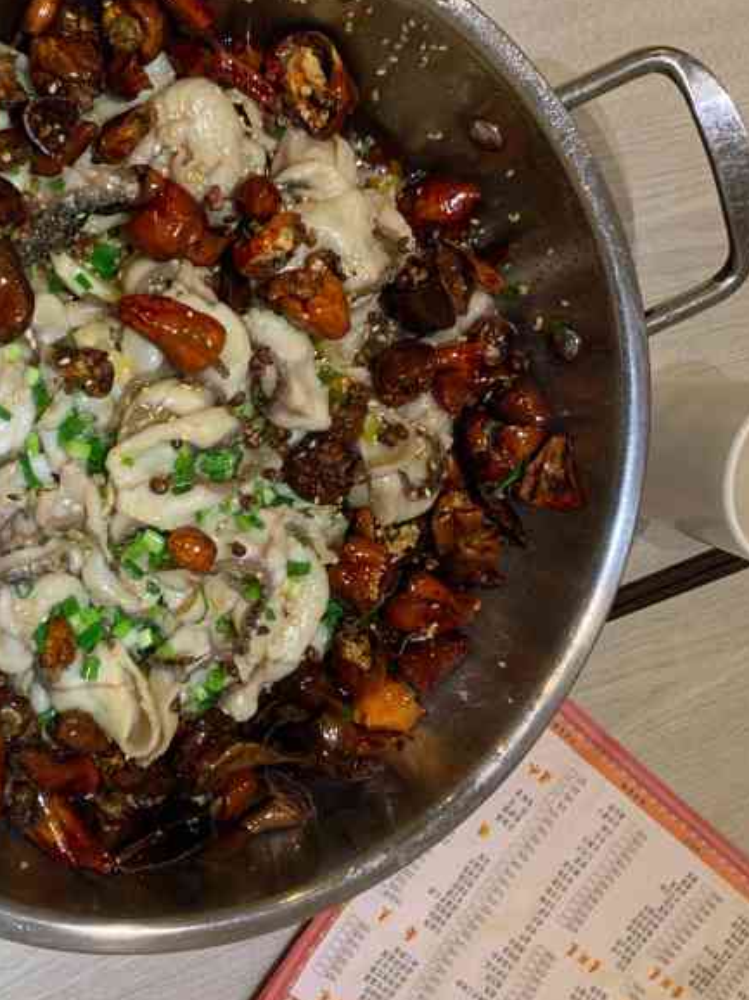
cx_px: 201
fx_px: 1213
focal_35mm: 42
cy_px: 465
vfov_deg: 44.8
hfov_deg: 33.7
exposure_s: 1/50
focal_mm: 4.25
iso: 100
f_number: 1.8
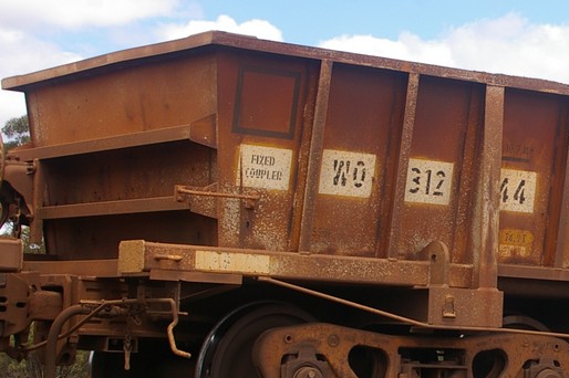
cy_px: 256
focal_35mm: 112
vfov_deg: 12.2
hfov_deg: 17.9
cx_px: 549
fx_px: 1769
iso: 200
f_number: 9.5
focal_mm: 30
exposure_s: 1/250
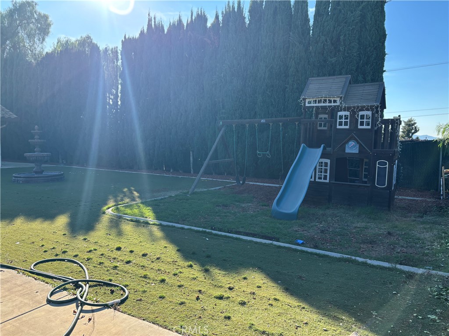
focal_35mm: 26
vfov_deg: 53.1
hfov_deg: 67.3
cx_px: 224
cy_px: 168
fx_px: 337
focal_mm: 5.96
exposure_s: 1/844
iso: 50
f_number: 1.6
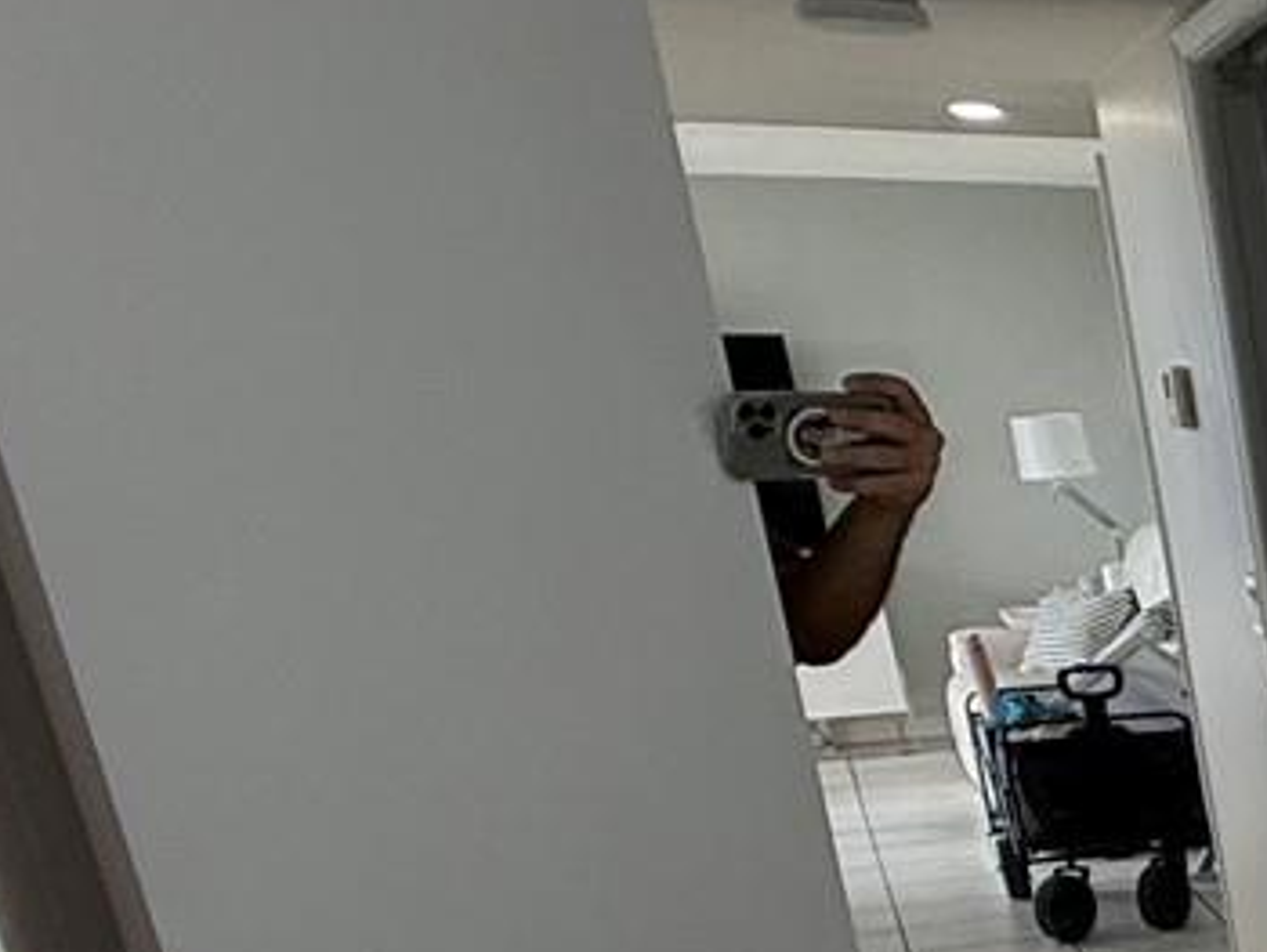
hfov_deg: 19.8
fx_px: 2344
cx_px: 2415
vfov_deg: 21.3
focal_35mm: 64
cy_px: 1151
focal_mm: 2.22
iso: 125
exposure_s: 1/120
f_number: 2.2
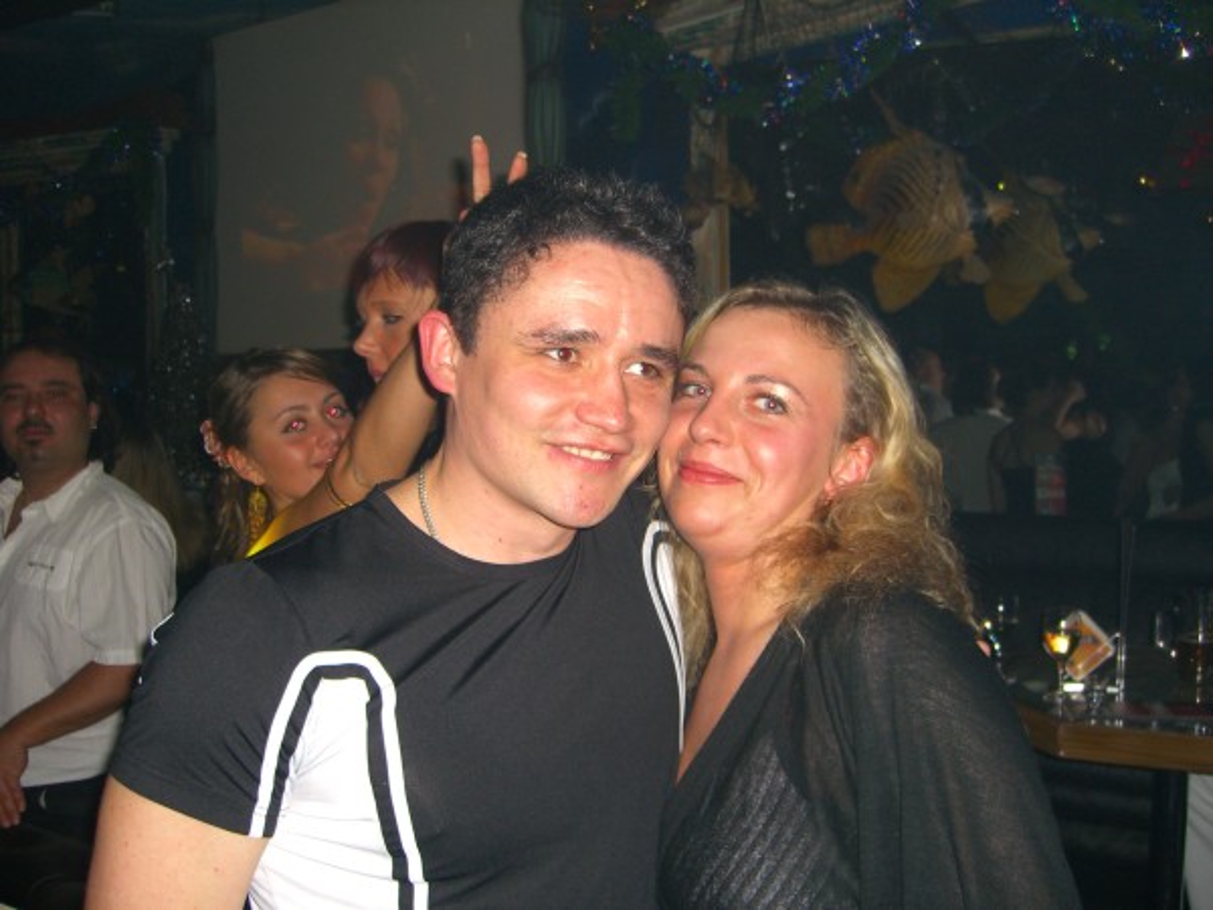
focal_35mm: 38
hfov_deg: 49.0
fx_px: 1332
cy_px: 455
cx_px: 606
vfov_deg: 37.7
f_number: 2.8
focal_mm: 7.9
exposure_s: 1/60
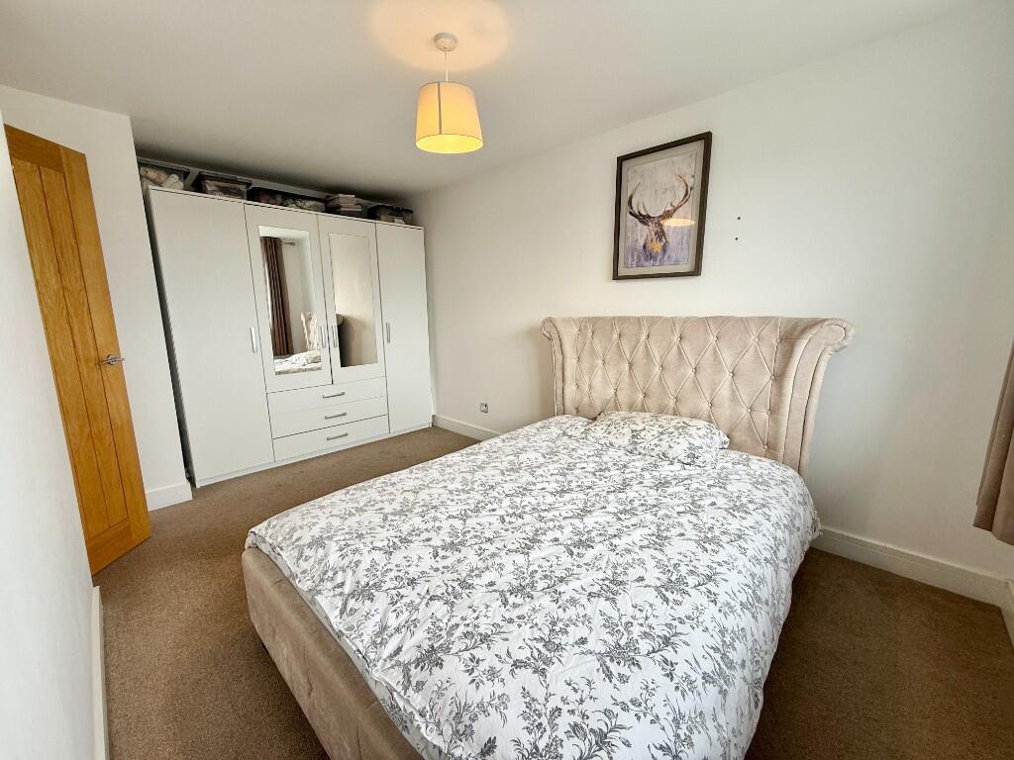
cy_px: 380
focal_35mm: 14
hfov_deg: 102.1
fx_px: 410
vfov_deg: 85.7
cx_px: 507
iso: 64
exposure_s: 1/99
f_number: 2.2
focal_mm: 2.22
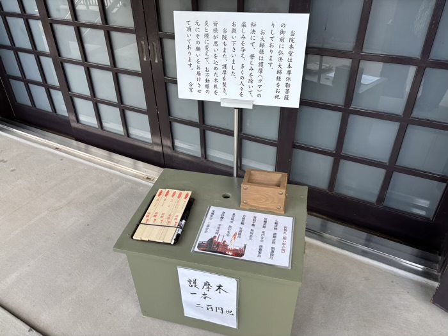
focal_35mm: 26
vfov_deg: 53.1
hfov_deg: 67.3
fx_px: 336
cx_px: 224
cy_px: 168
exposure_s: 1/121
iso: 40
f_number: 1.6
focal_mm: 5.96
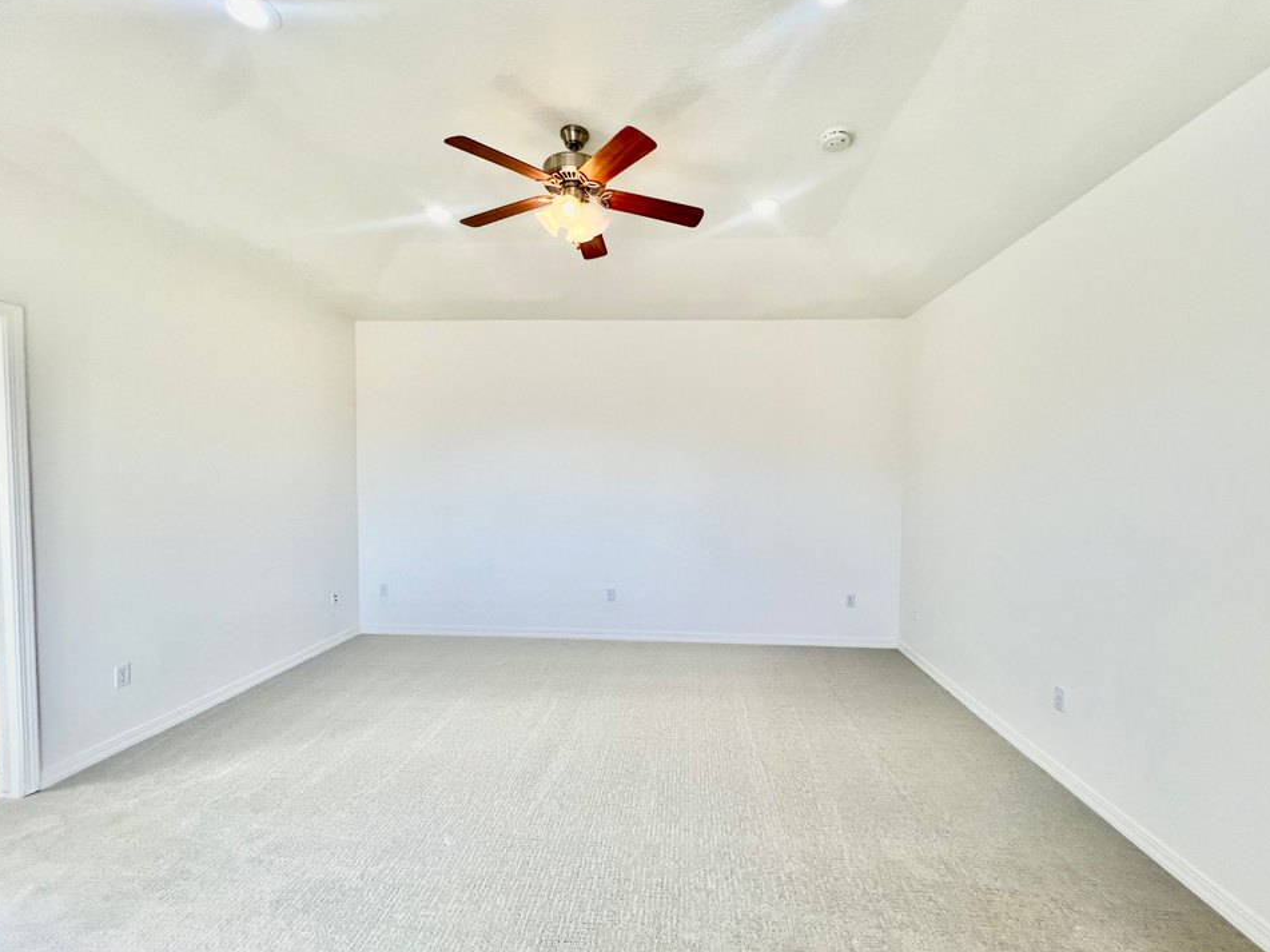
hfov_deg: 102.0
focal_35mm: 14
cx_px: 656
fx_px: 514
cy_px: 494
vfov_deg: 85.6
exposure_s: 1/120
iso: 32
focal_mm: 1.57
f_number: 1.8
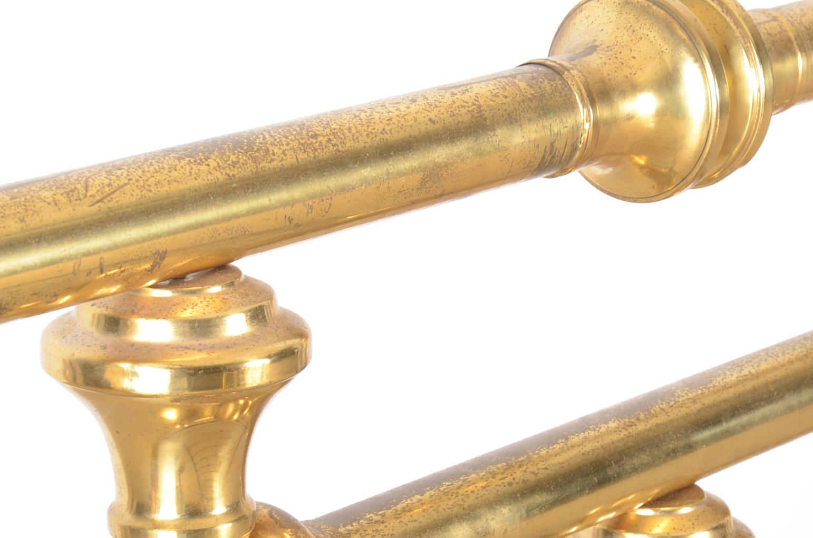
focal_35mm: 139
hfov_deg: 14.8
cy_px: 289
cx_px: 565
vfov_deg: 9.8
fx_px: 3132
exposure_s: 1/125
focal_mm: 58
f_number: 10
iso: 125
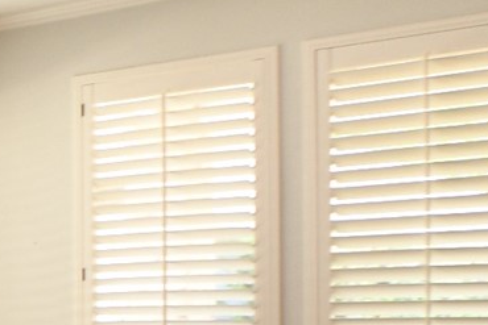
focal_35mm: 88
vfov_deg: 15.3
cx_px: -824
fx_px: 1193
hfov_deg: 13.1
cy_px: 311
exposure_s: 1/60
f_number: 4
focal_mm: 10
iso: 400
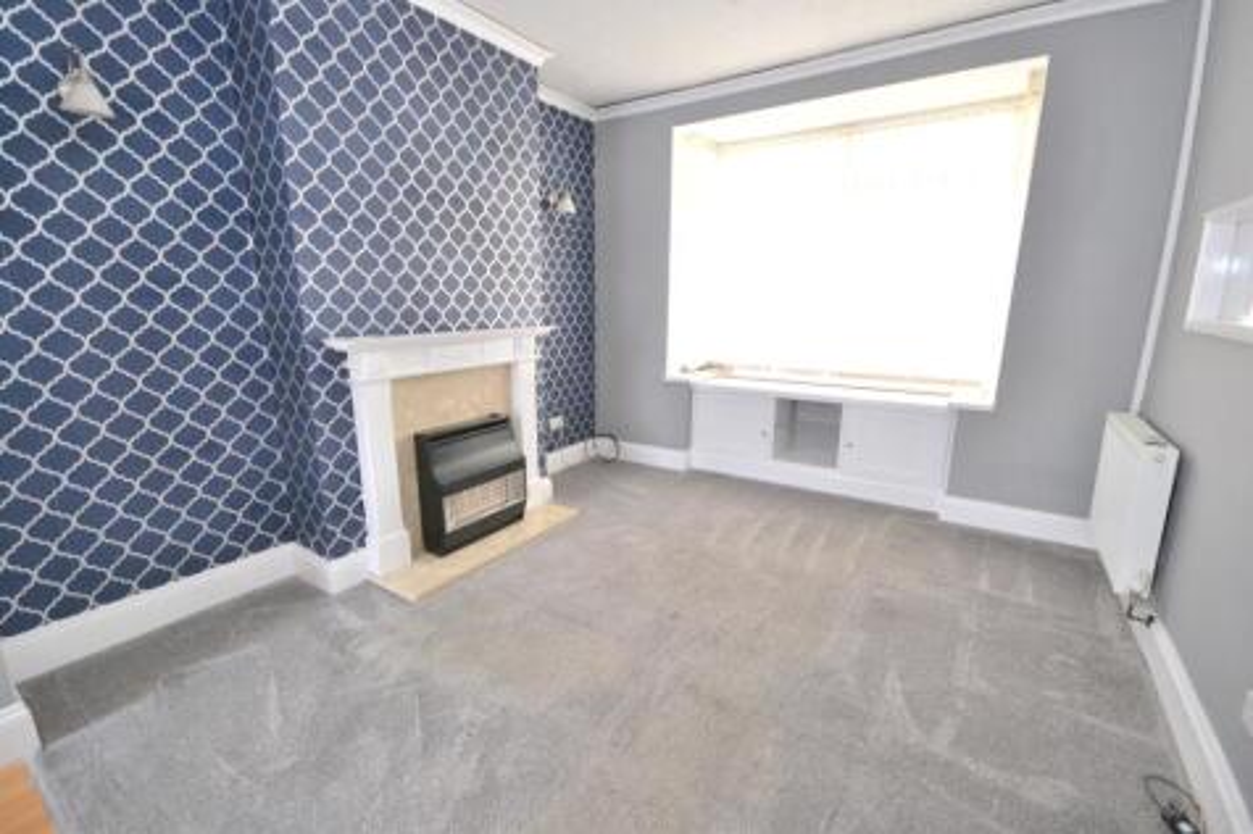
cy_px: 417
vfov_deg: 77.3
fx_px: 522
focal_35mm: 15
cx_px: 626
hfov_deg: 100.4
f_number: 4
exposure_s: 1/60
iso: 1000
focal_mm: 10
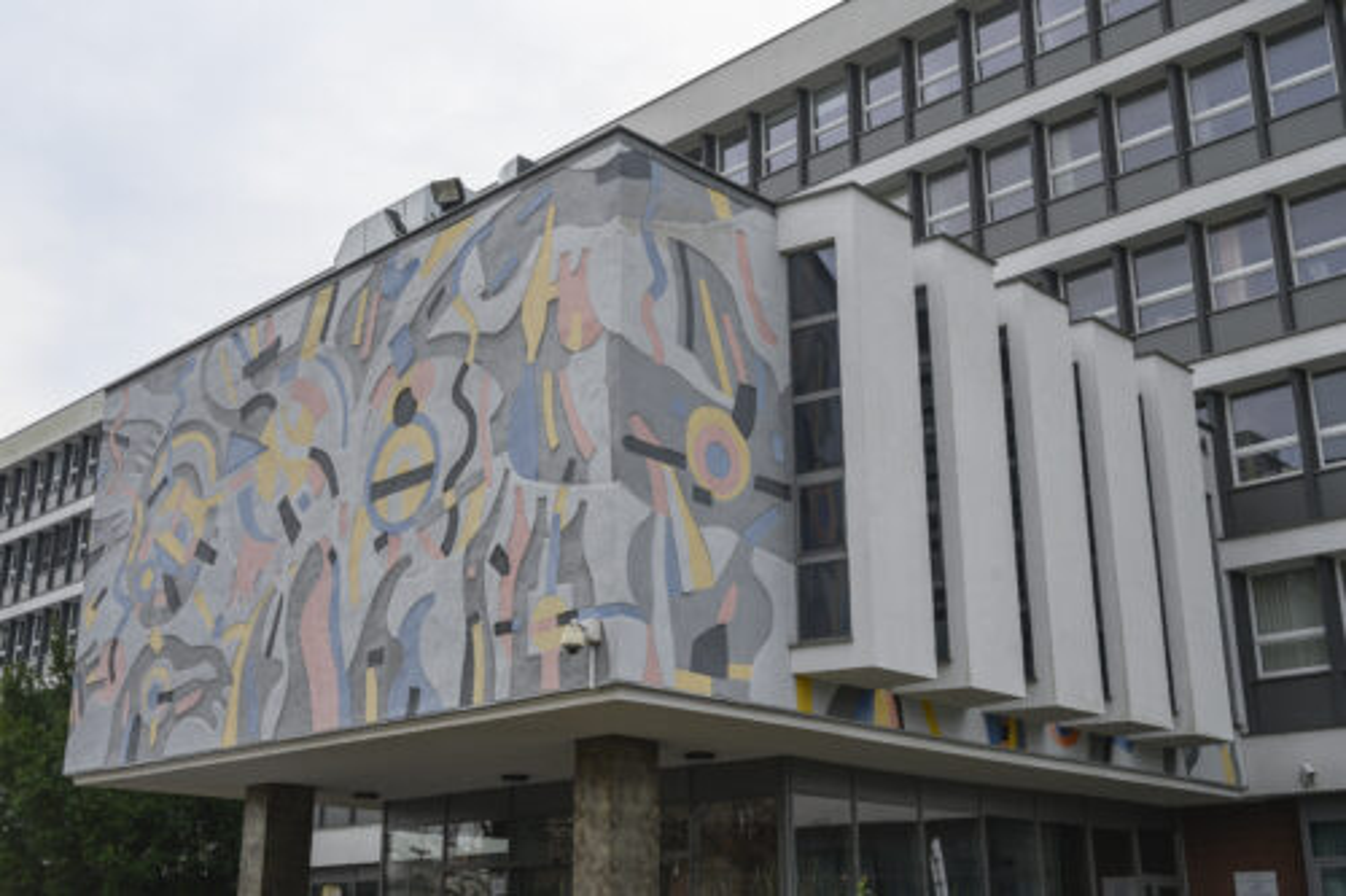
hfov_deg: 48.5
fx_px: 1495
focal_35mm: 40
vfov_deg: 33.4
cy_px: 448
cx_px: 673
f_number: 7.1
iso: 640
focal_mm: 40
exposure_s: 1/640
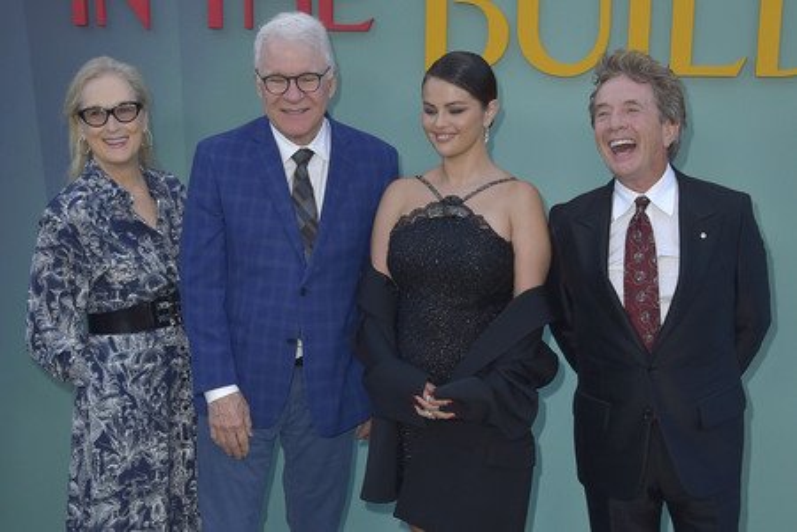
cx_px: 398
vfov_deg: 35.1
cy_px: 266
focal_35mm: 38
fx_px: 841
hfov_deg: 50.7
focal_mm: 38
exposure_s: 1/250
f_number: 6.3
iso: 400
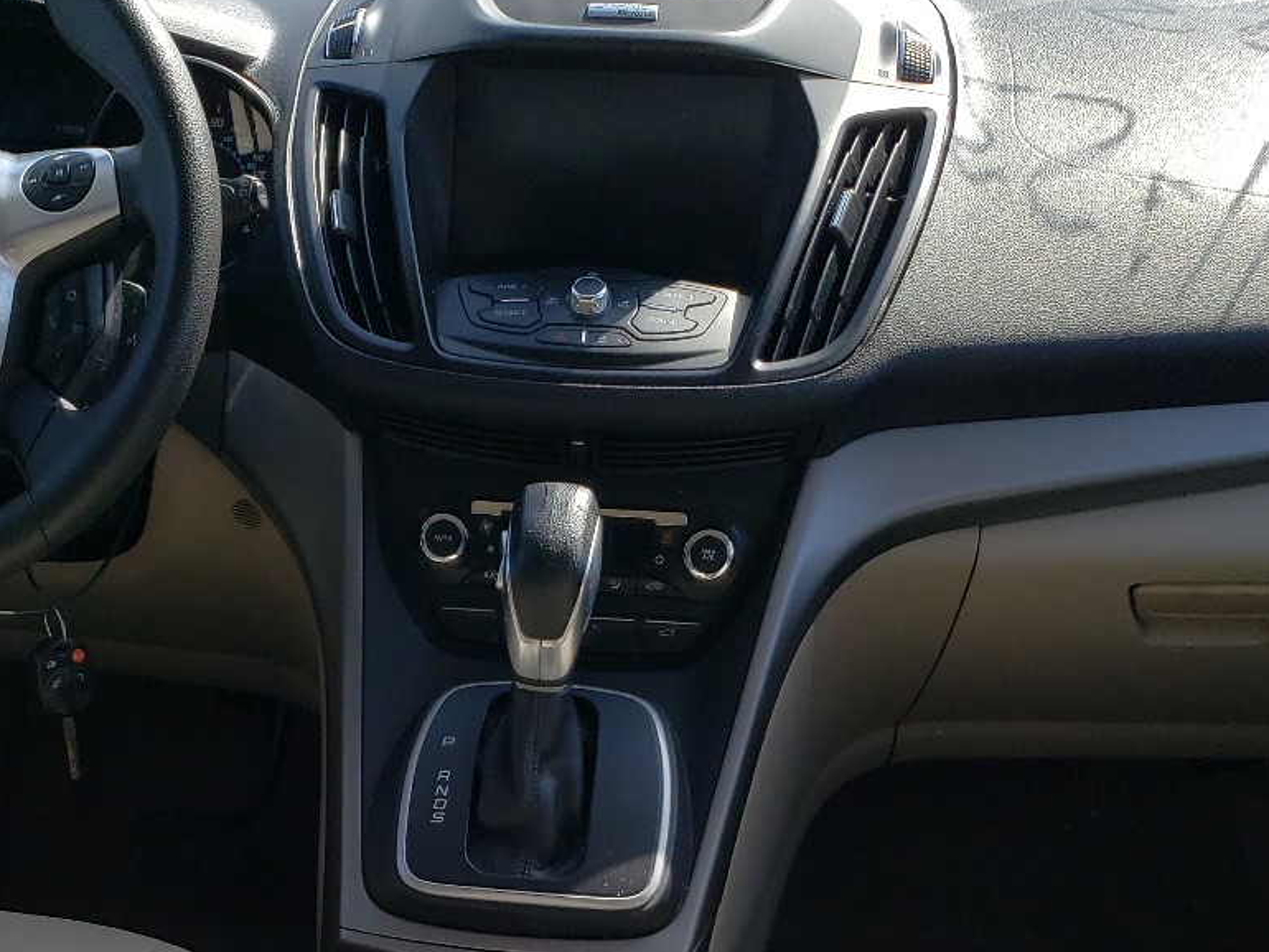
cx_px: 471
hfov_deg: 35.3
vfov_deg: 26.0
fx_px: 1980
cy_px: 899
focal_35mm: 54
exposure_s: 1/1111
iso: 50
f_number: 1.5
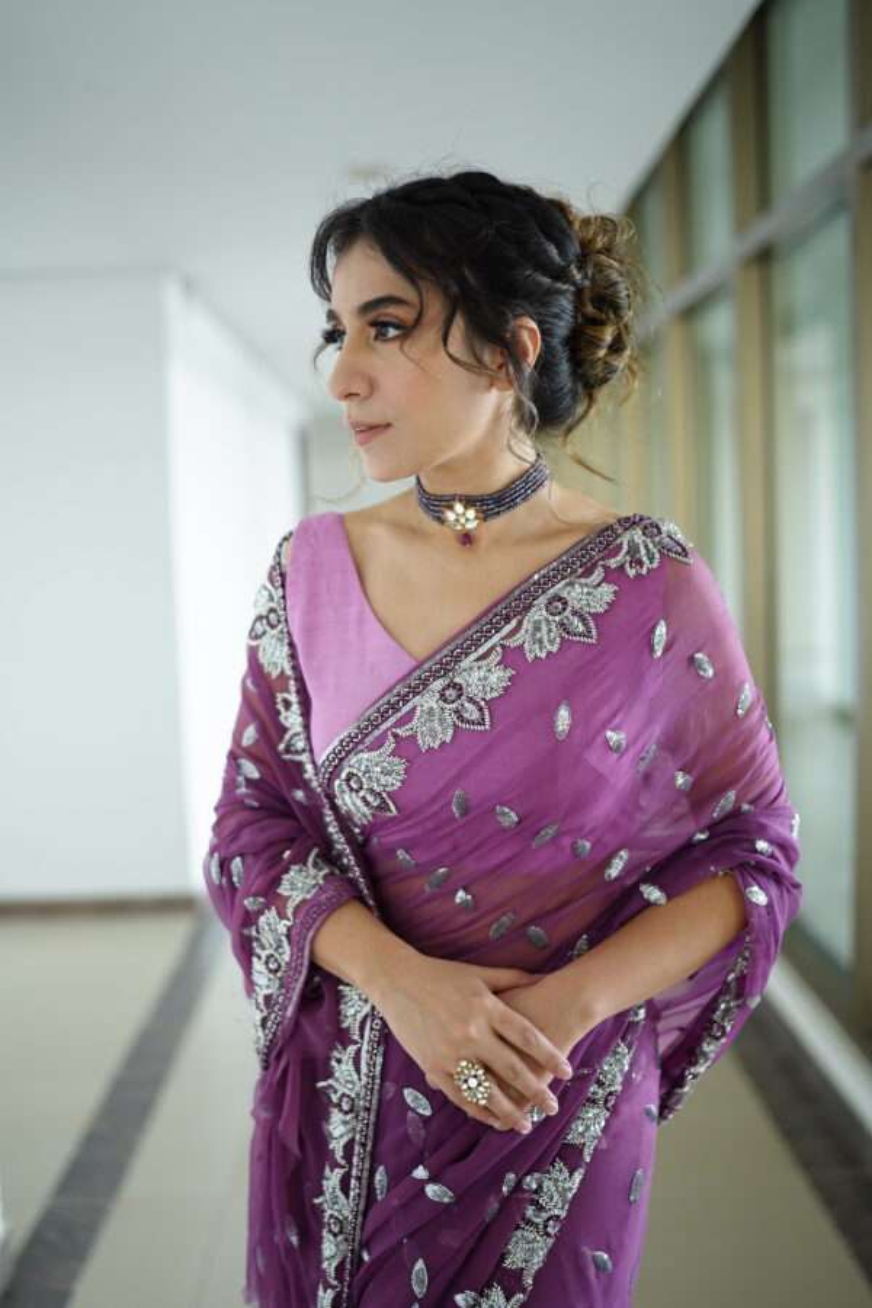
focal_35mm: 35
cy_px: 654
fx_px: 1272
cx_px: 436
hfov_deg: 37.9
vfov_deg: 54.4
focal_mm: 35
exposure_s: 1/320
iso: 200
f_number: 1.4
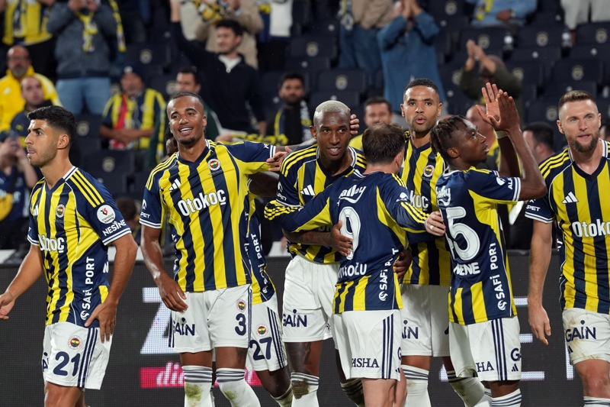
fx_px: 4625
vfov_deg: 5.0
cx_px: 305
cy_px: 204
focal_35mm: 273
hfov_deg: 7.5
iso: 2000
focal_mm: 182
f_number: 4
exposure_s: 1/1000
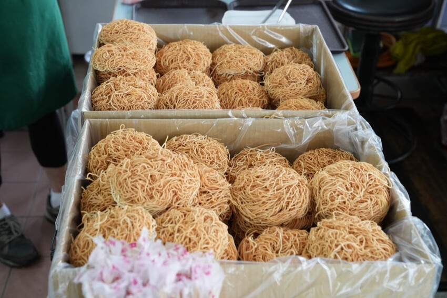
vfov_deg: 25.0
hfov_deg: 36.9
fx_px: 670
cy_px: 149
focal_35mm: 54
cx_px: 224
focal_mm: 54
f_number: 5
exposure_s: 1/125
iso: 2000
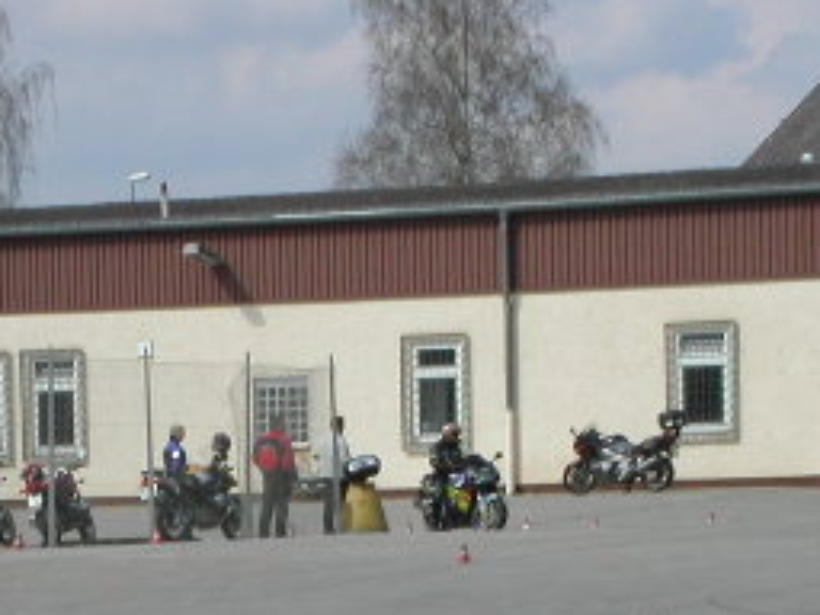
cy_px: 734
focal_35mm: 285
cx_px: 138
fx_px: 6751
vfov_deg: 5.2
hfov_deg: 6.9
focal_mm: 23.4
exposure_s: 1/350
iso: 100
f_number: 8
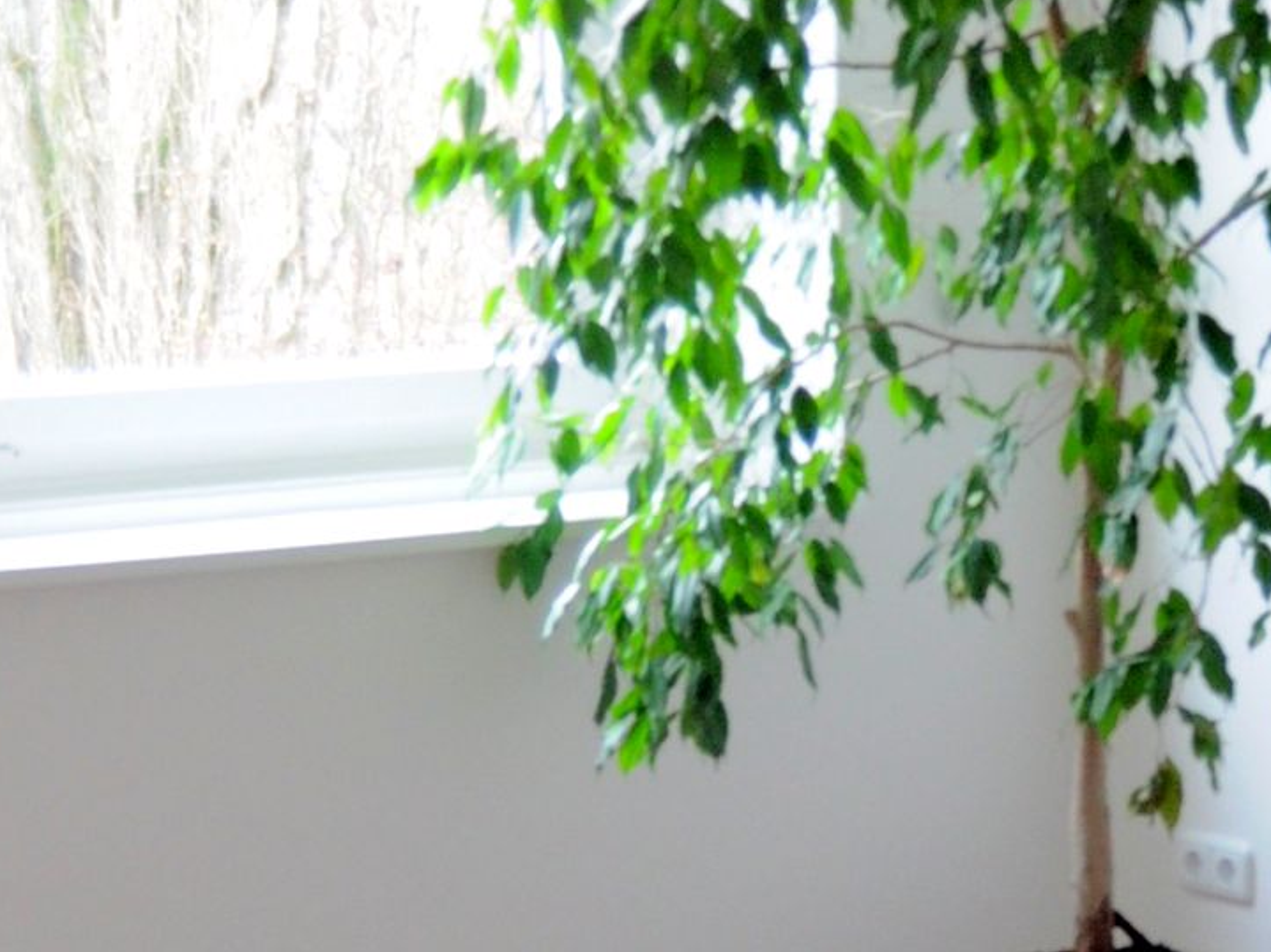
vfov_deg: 12.5
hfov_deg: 16.8
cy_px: 1081
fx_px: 4258
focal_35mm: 116
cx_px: 1108
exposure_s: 1/60
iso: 720
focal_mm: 18
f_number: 4
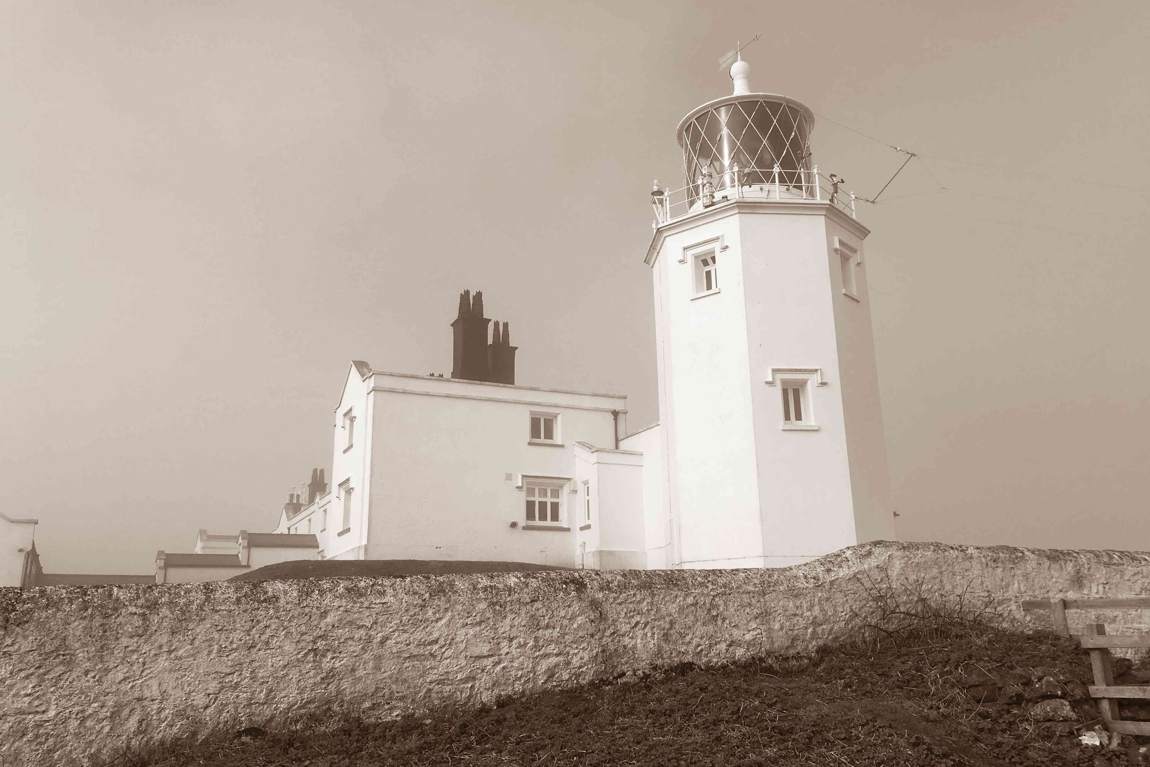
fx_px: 990
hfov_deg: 60.3
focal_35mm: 31
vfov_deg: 42.3
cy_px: 341
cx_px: 573
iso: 25
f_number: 2.2
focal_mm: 4.15
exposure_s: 1/2959
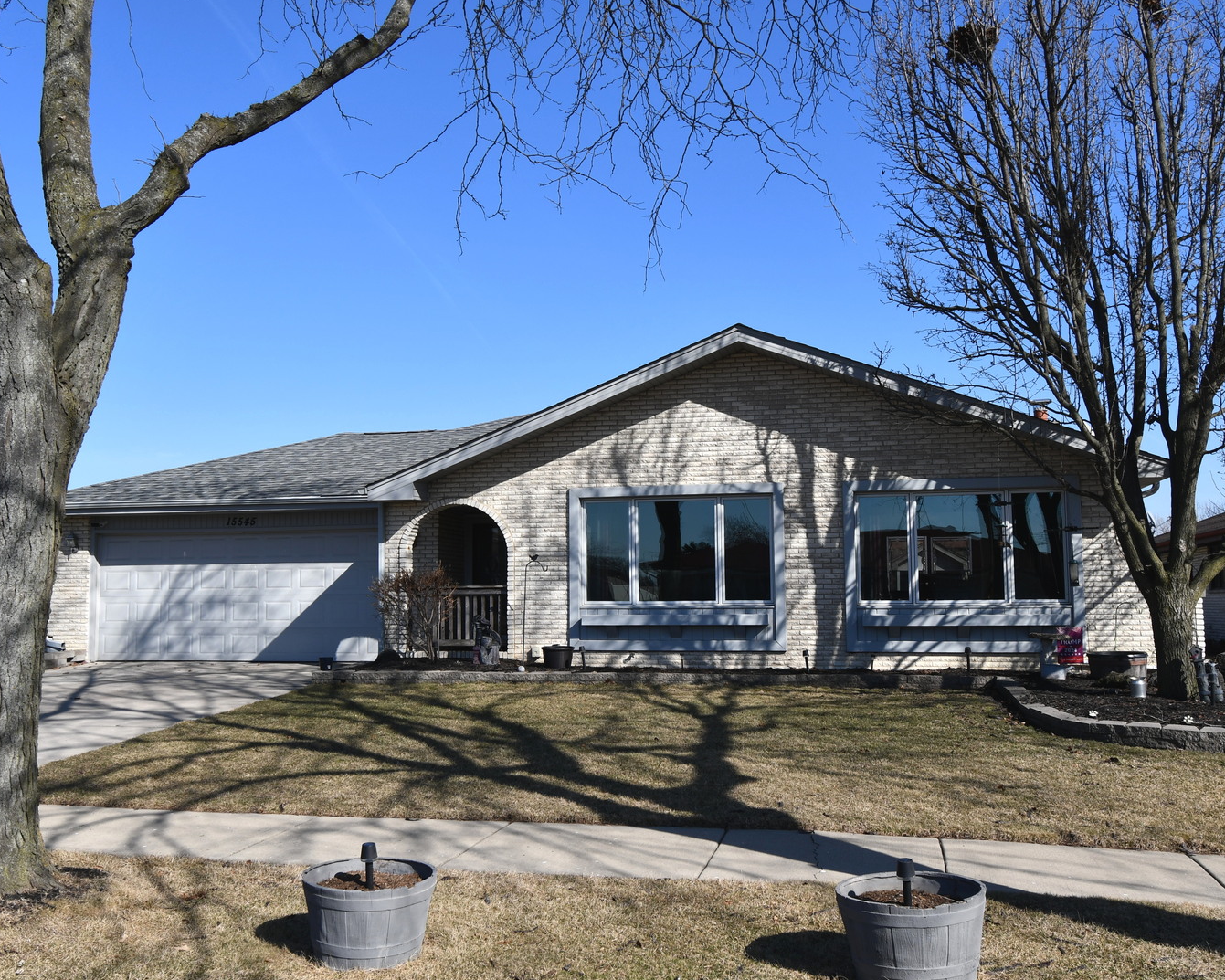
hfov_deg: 52.8
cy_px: 488
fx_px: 1233
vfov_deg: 43.4
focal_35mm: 34
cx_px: 595
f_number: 9
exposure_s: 1/320
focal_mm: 20
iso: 100
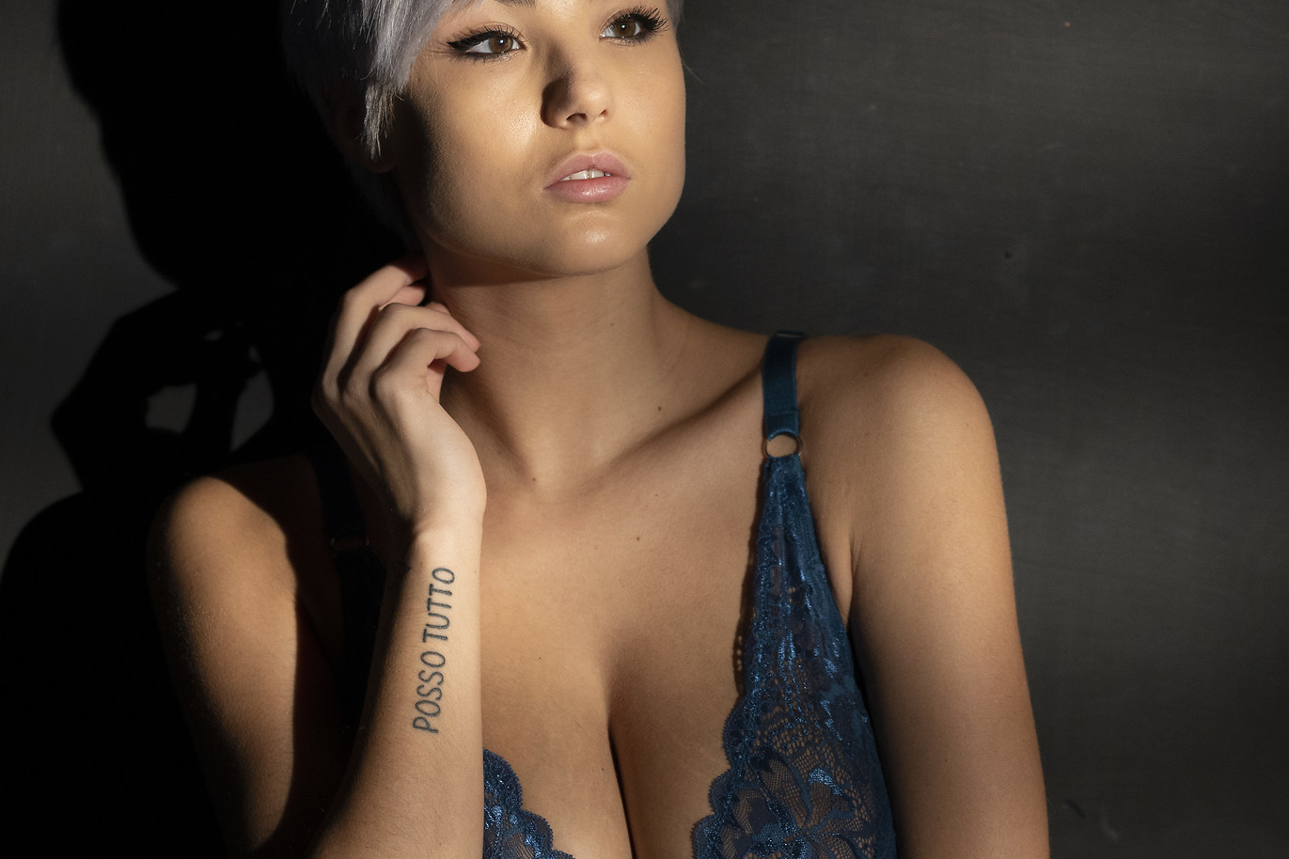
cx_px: 511
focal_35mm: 175
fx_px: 6265
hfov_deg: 11.7
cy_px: 438
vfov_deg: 7.8
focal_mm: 100
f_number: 4
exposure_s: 1/160
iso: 1250
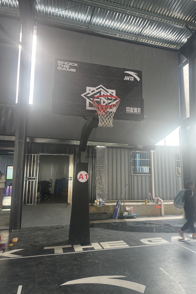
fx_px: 204
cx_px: 106
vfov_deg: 71.5
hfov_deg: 51.2
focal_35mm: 25
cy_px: 147
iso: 100
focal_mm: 6.86
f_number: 1.78
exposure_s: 1/121
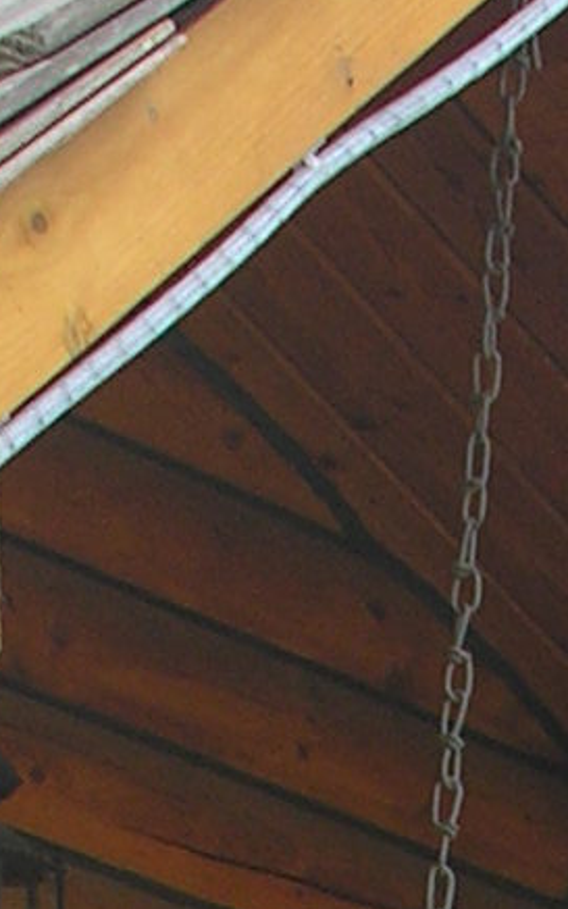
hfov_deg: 4.7
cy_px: 2134
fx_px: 6863
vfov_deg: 7.2
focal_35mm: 277
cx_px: 585
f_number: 3.6
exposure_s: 1/74.4
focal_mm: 8.9
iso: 50
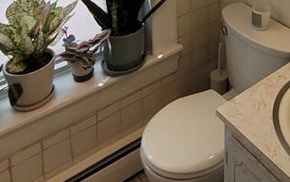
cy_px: -112
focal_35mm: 46
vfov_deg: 21.8
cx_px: 245
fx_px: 364
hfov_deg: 41.0
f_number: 2.2
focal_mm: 1.74
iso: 80
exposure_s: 1/60
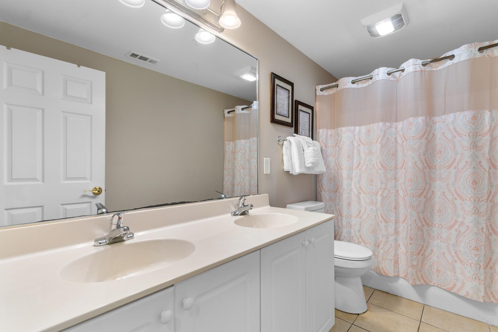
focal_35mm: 15
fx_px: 207
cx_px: 249
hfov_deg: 100.4
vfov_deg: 77.3
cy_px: 166
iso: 100
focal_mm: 10
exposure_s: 1/10
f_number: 4.5
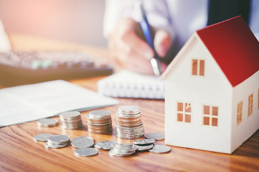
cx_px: 130
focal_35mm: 53
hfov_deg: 37.5
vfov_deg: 25.5
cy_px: 86
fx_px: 381
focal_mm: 35
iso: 200
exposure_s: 1/13
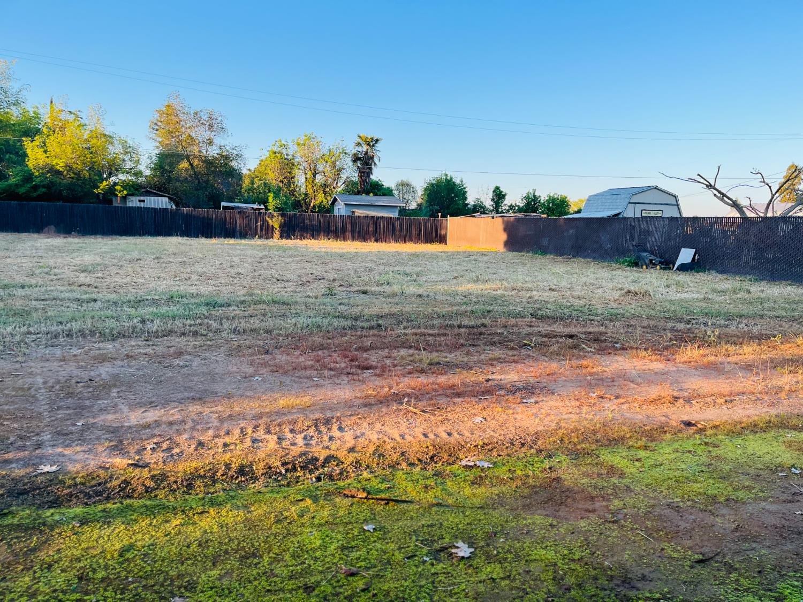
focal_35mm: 26
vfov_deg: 53.1
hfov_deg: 67.3
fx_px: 603
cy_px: 301
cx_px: 402
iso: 50
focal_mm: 5.1
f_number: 1.6
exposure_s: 1/586
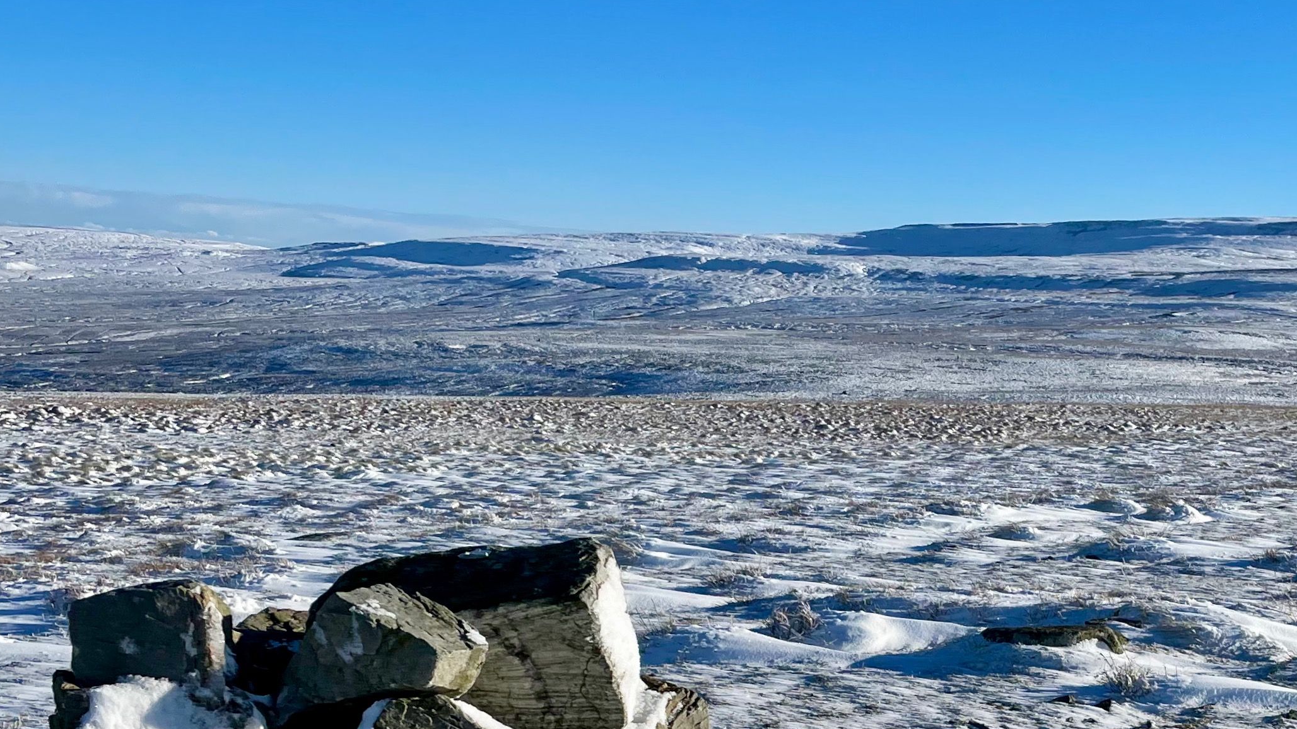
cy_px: 718
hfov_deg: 38.9
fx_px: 1788
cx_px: 963
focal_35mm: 52
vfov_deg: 22.2
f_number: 1.6
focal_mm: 4.2
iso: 32
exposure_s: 1/5051
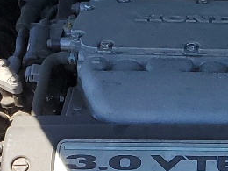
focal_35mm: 160
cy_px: 282
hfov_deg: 11.8
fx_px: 1054
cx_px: 340
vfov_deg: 9.0
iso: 50
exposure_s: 1/1429
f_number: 1.5
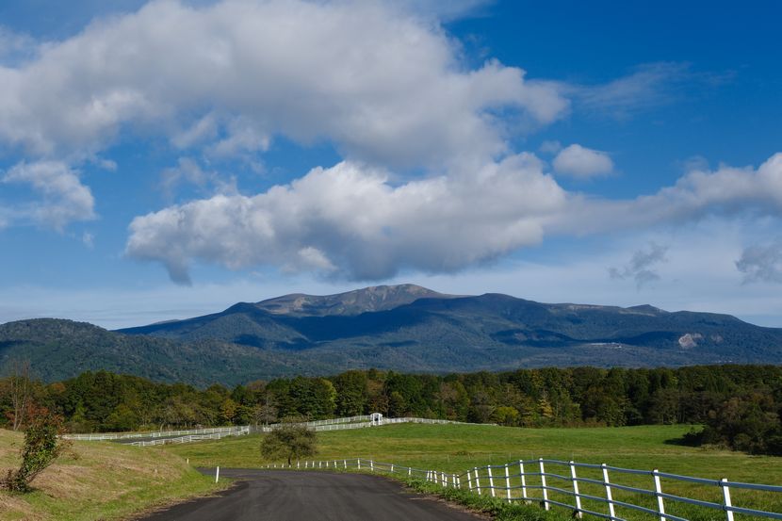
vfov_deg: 29.2
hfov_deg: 42.8
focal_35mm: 46
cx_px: 391
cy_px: 260
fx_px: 999
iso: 125
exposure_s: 1/125
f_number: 13
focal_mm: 30.8
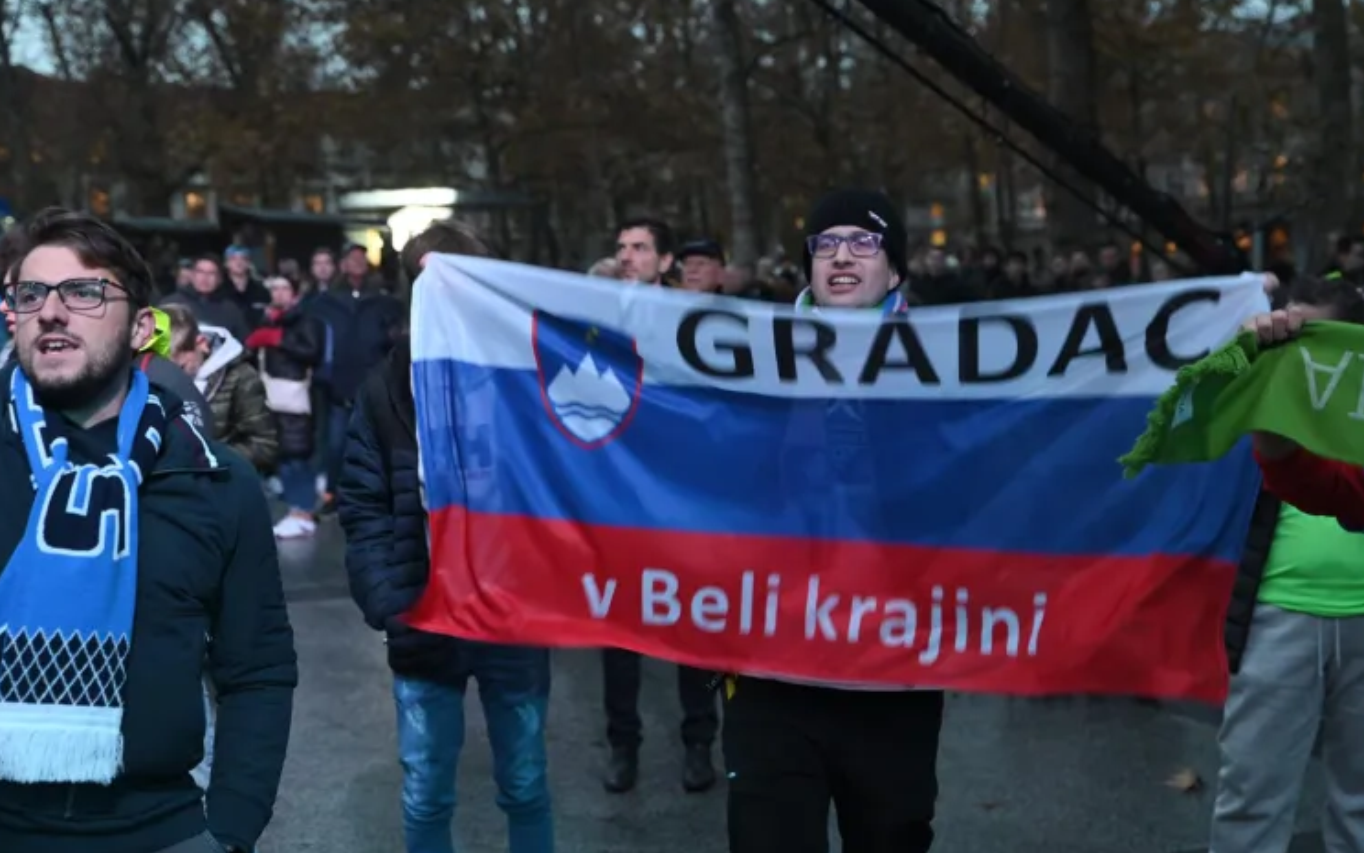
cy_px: 415
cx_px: 680
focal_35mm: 52
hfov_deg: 38.9
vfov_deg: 24.9
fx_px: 1933
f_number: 3.2
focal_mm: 50
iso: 1600
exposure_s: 1/125
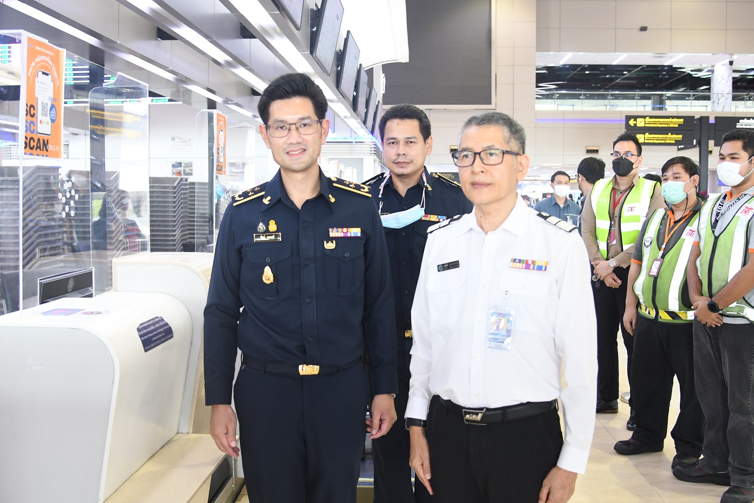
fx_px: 754
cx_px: 377
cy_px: 252
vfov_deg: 36.9
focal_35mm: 36
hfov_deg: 53.1
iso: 1250
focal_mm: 24
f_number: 4
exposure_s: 1/40
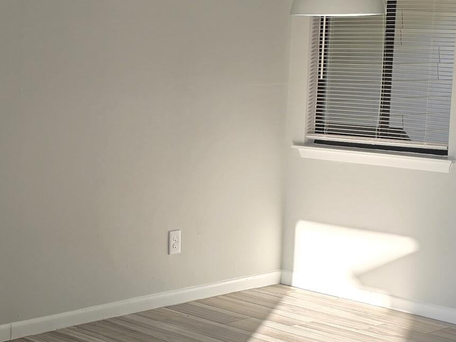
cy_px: 164
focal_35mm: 80
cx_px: -2
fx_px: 1054
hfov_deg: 23.4
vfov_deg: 18.4
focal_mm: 6.3
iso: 20
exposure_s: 1/120
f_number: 1.7
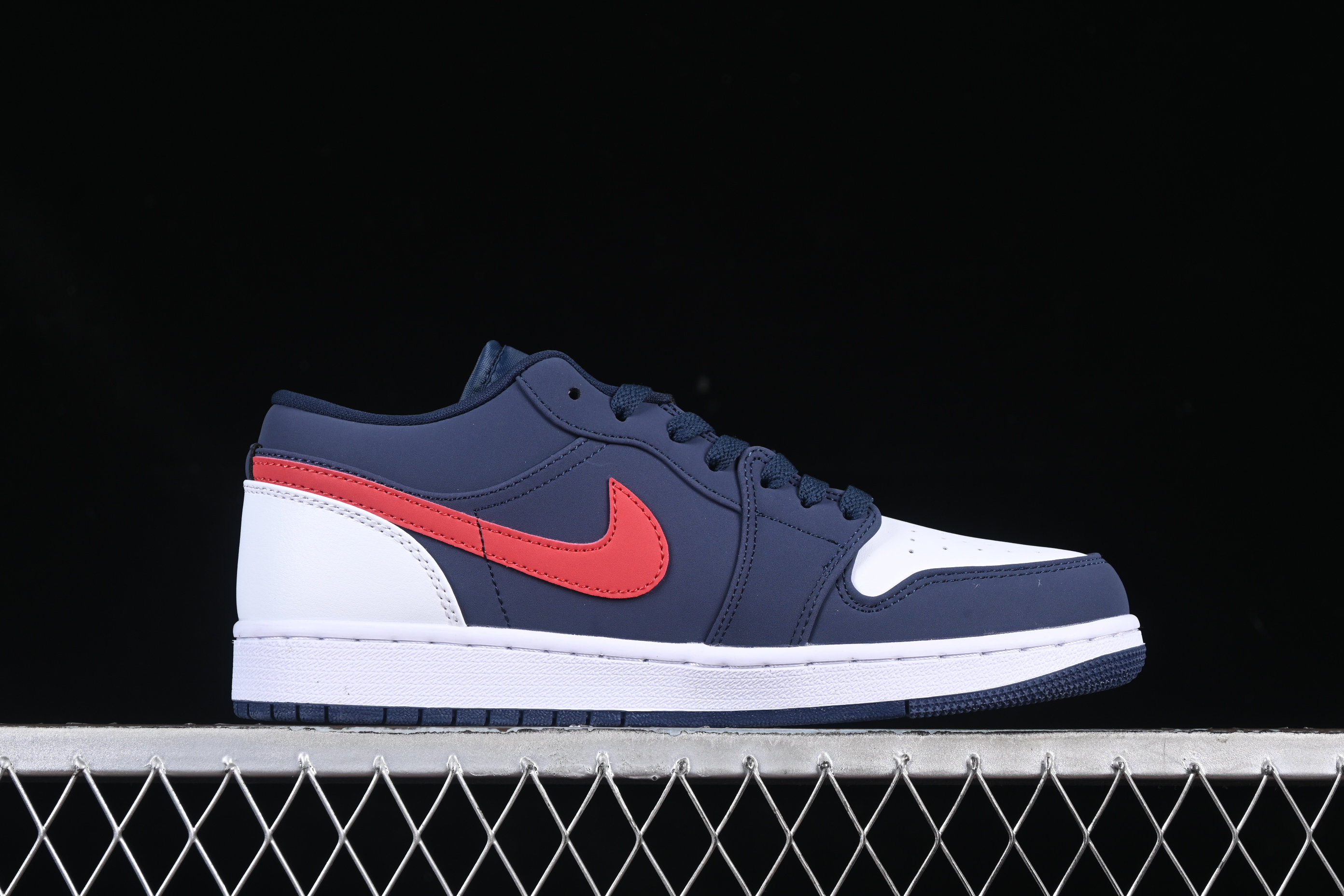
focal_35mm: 75
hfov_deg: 27.0
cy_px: 448
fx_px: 2800
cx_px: 672
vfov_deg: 18.2
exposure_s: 1/60
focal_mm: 50
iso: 160
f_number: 6.3
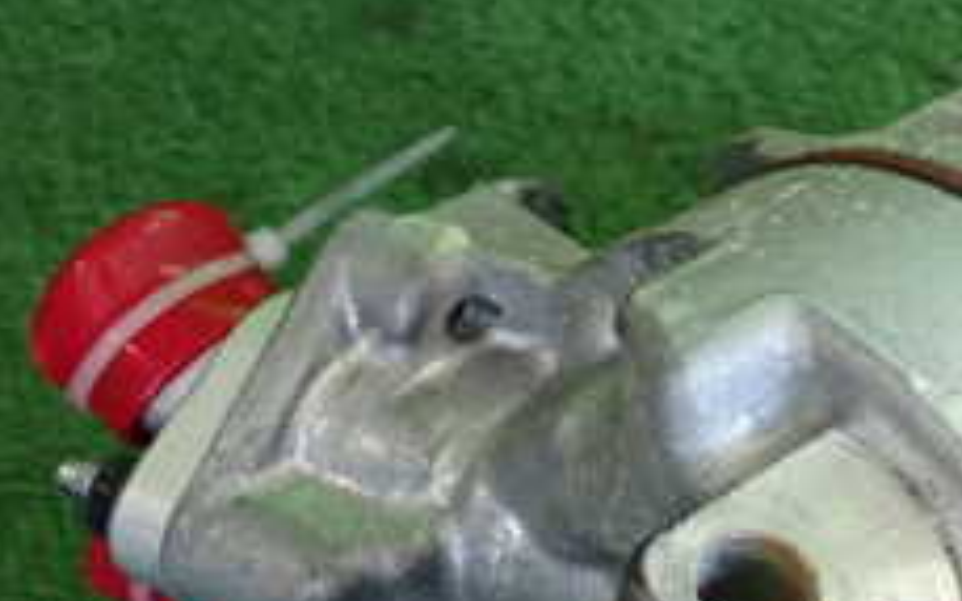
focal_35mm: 139
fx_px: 3643
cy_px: 500
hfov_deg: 14.6
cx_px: 1151
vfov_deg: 9.4
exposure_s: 1/125
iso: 320
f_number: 3.2
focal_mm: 9.01
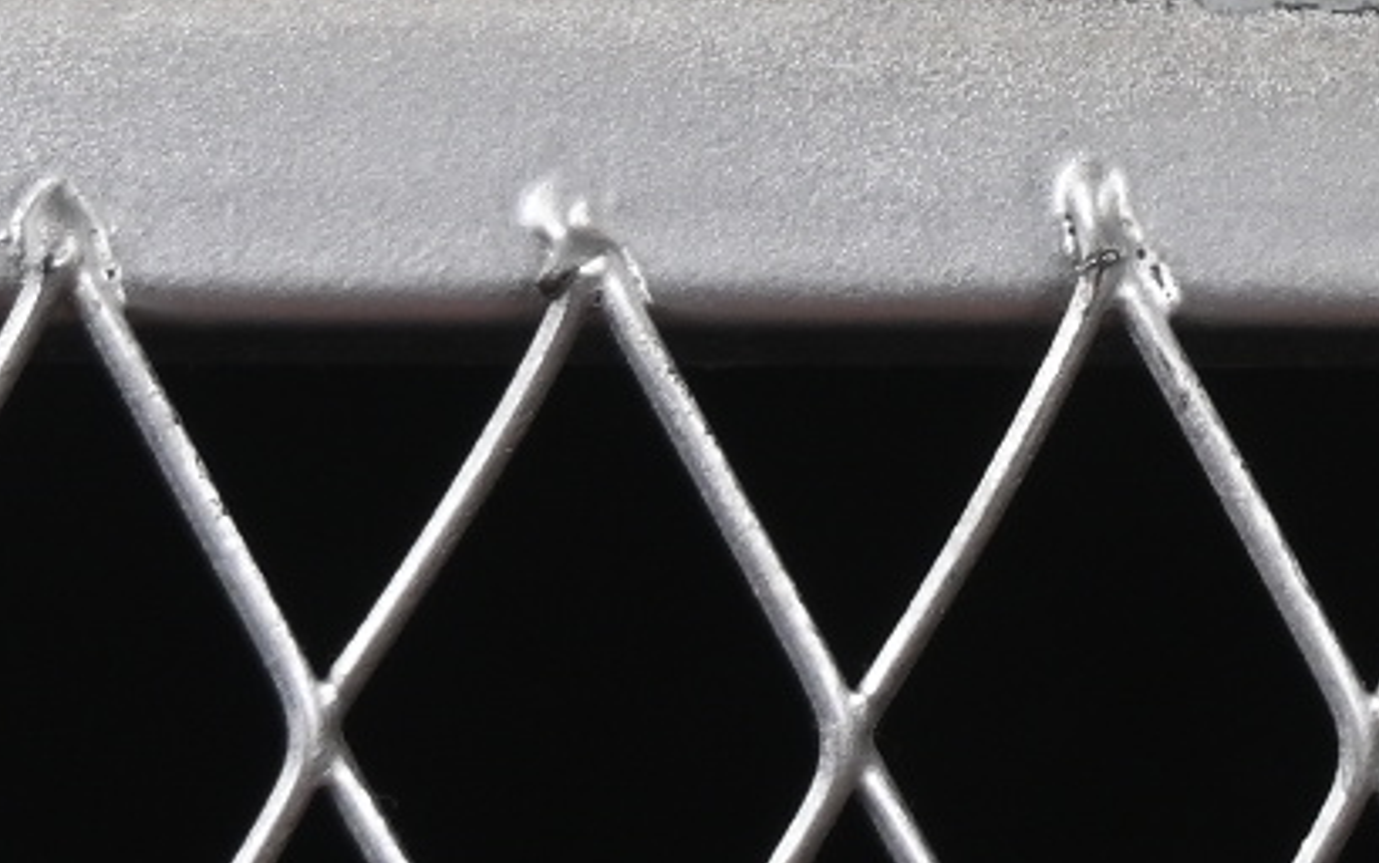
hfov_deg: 4.0
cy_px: -1965
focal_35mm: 520
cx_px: 3614
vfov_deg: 2.5
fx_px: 19551
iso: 160
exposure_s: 1/80
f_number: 8
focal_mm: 50
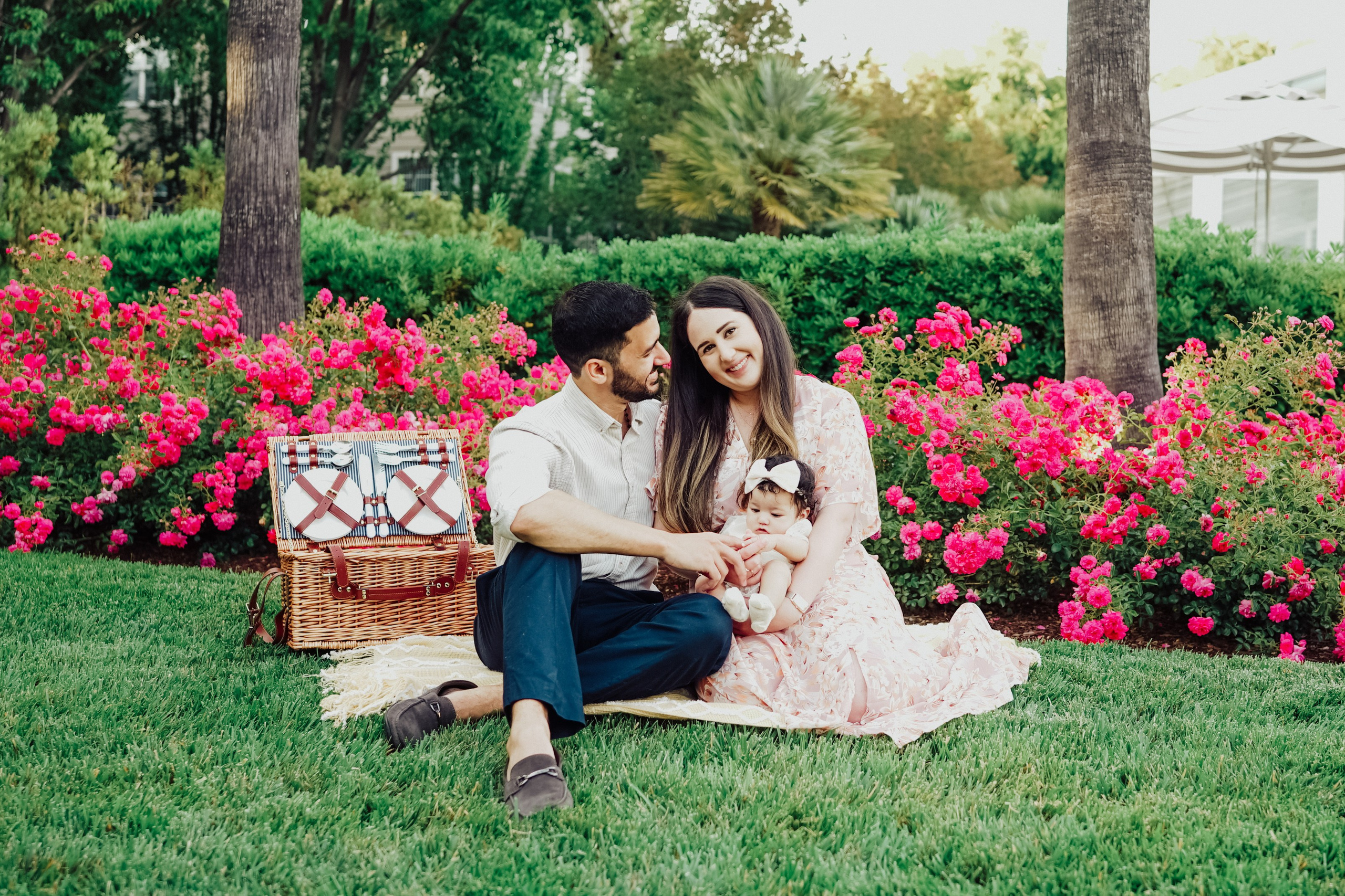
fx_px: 1308
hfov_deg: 54.4
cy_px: 448
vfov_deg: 37.9
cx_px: 672
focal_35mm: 35
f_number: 2.5
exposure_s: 1/60
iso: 64
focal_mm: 35
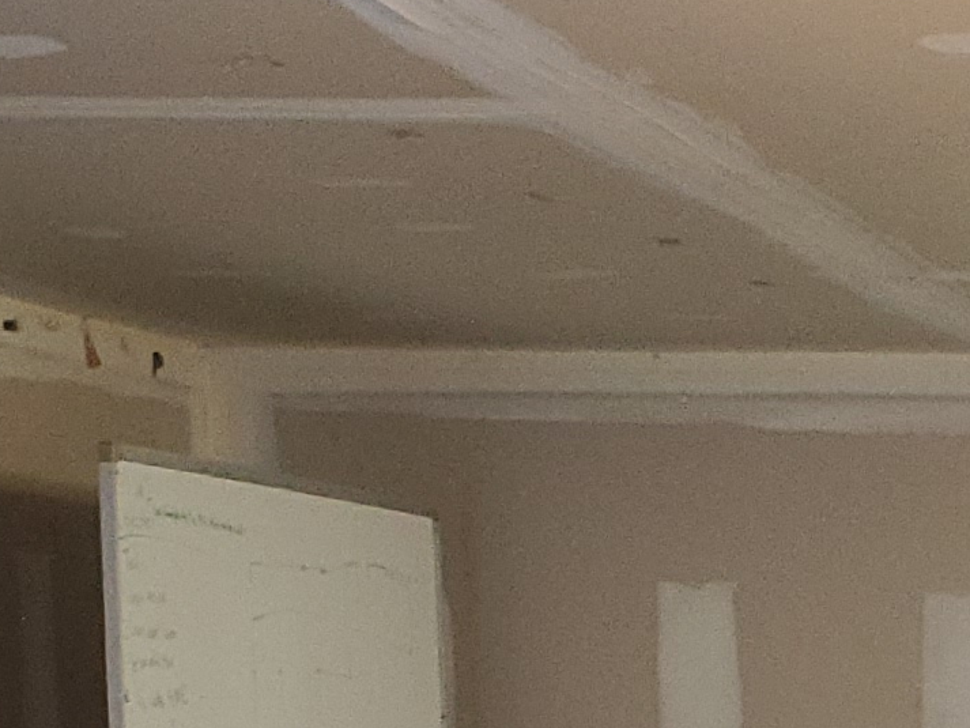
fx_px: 4120
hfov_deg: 12.6
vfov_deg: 9.4
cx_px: 1548
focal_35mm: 147
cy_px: 1517
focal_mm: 4.3
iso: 250
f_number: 2.4
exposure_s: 1/39
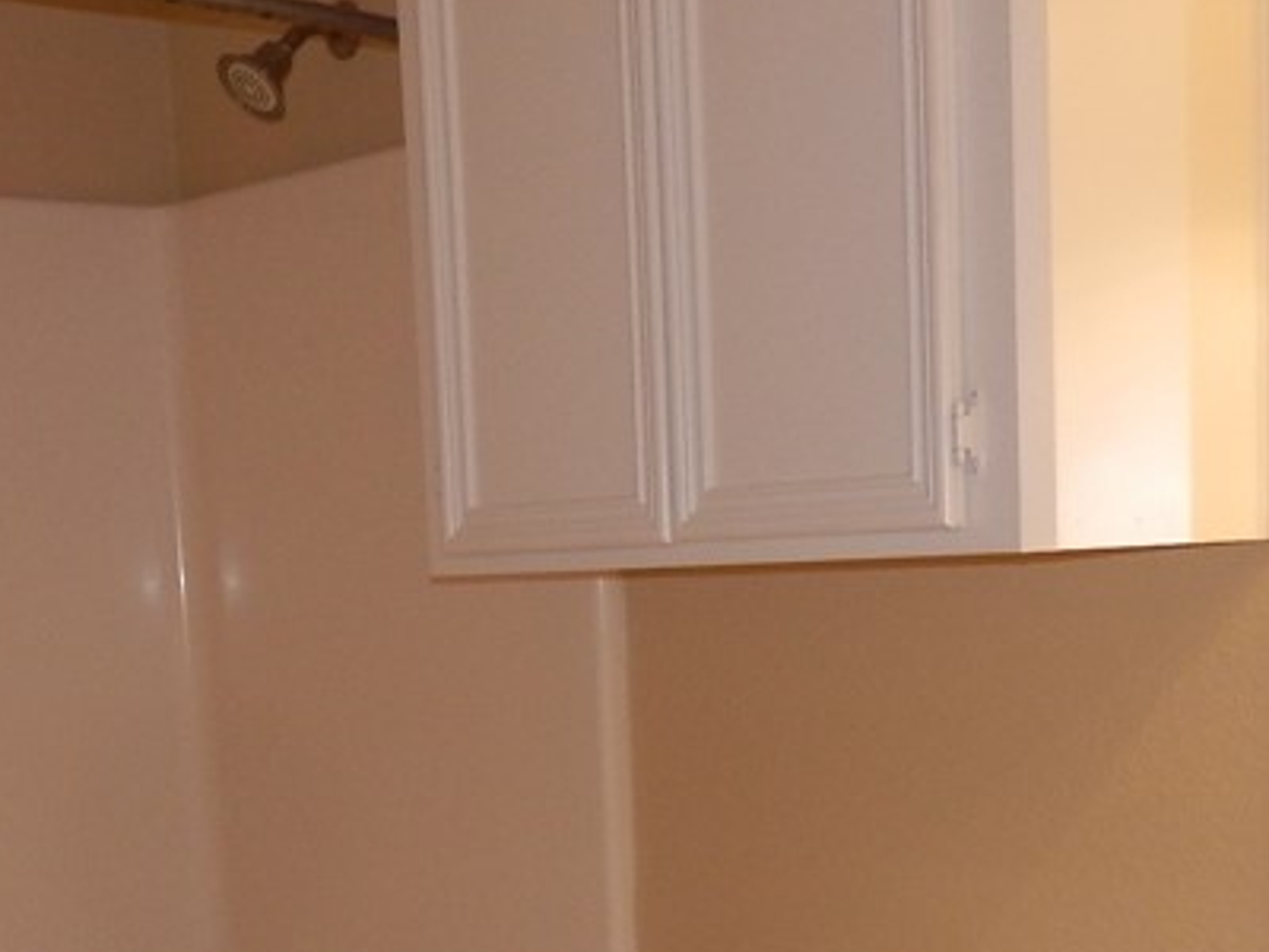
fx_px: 2346
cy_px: 949
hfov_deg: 30.3
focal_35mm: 64
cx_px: 622
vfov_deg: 22.1
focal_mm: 4.5
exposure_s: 1/30
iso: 200
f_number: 3
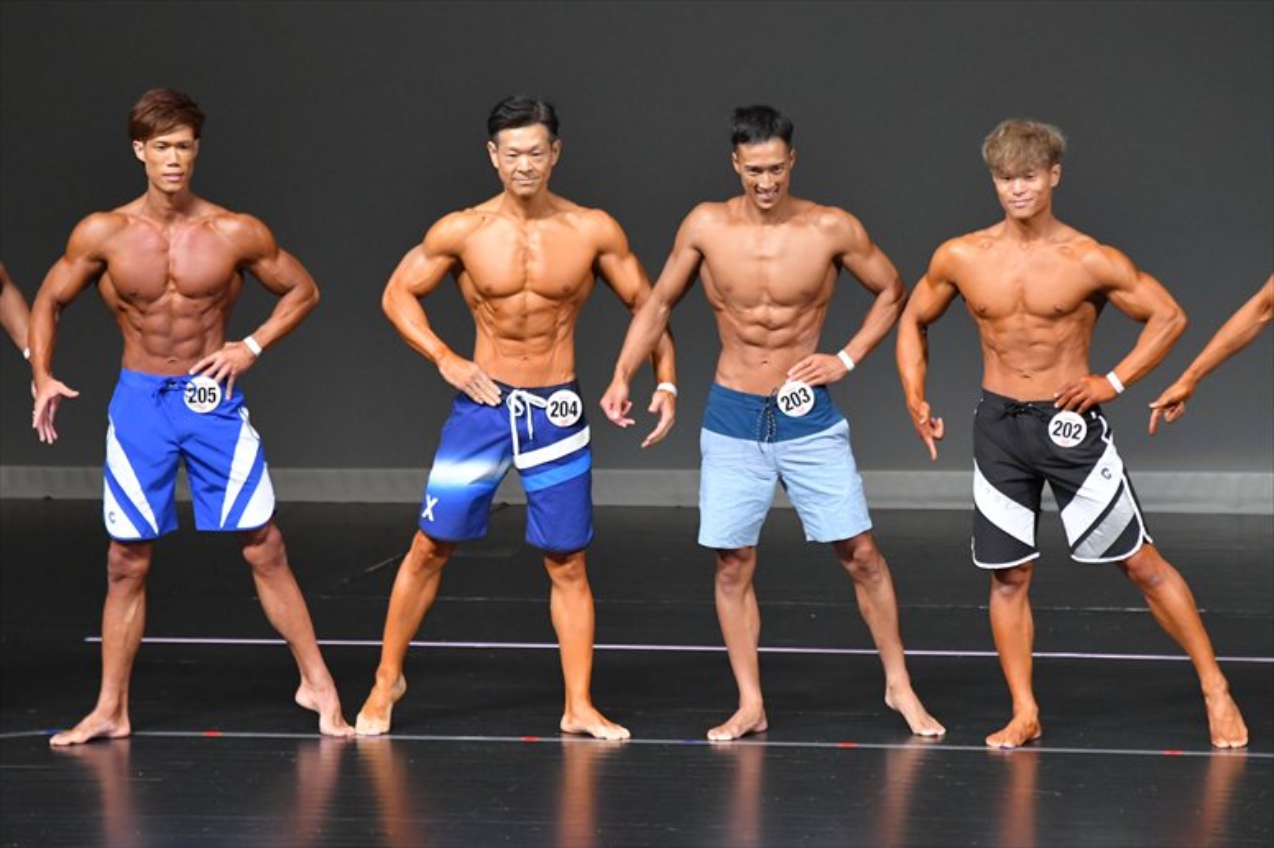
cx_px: 637
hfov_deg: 6.9
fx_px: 10612
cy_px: 424
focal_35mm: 300
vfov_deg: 4.6
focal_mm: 200
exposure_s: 1/400
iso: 5000
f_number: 5.6
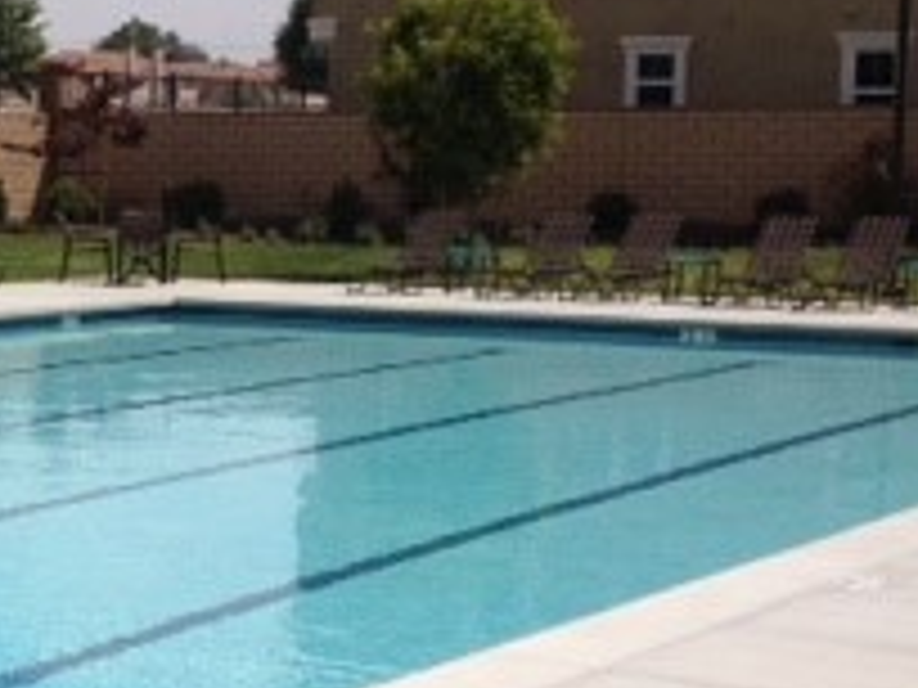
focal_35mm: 110
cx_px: -324
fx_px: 2917
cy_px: 432
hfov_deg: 16.7
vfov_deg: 13.4
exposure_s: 1/3690
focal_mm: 4.28
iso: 50
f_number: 2.4
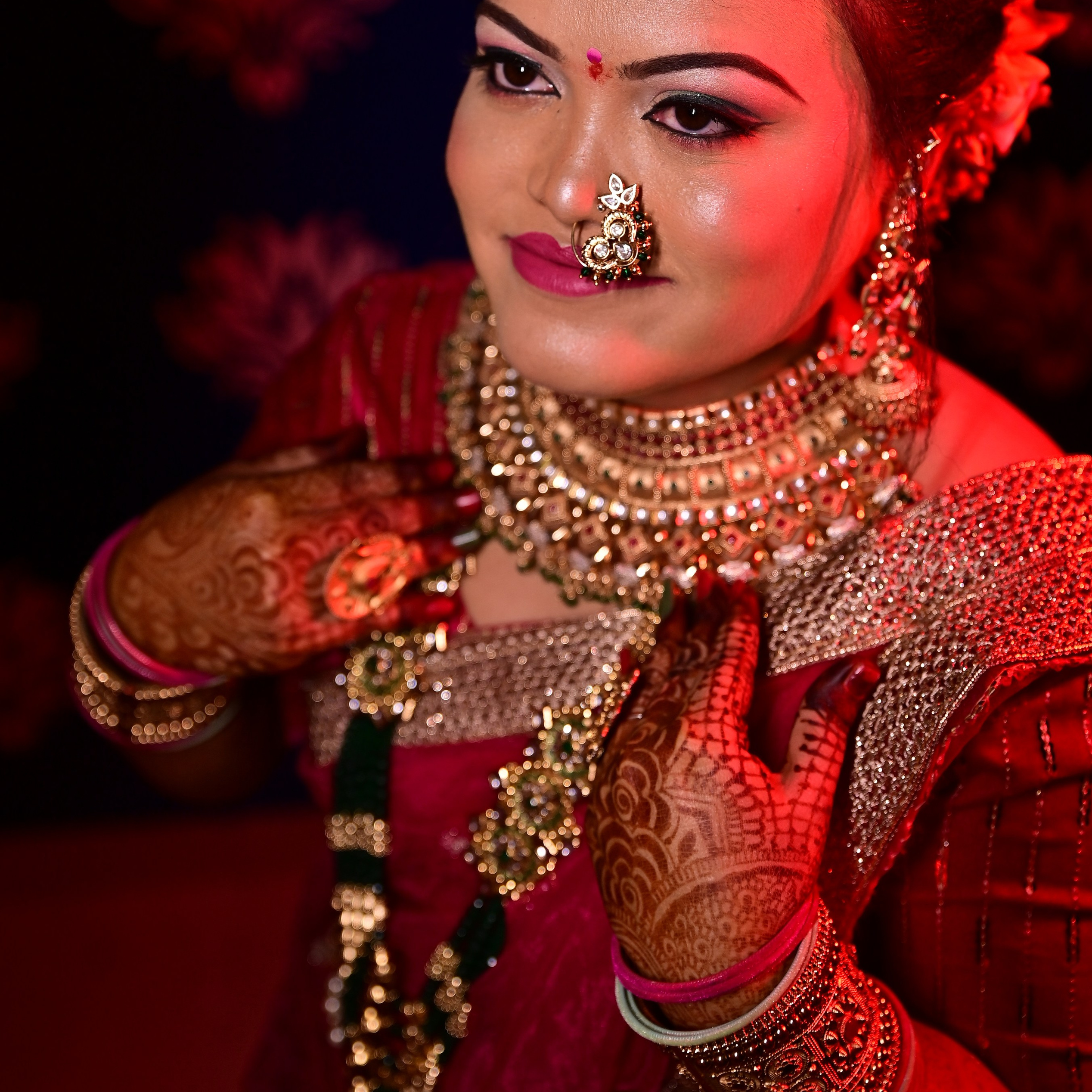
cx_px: 551
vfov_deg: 29.4
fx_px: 2070
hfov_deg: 29.6
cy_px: 386
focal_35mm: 58
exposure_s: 1/160
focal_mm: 45
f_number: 2.8
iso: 500
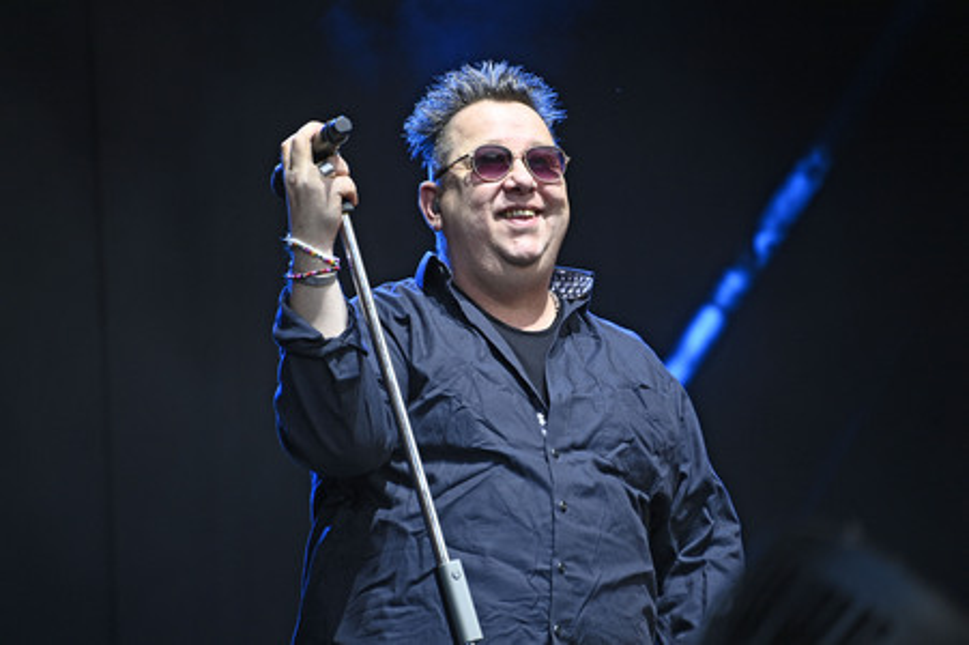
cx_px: 484
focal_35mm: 300
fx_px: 8069
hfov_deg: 6.9
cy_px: 322
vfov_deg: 4.6
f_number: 5.6
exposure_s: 1/320
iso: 640
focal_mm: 300
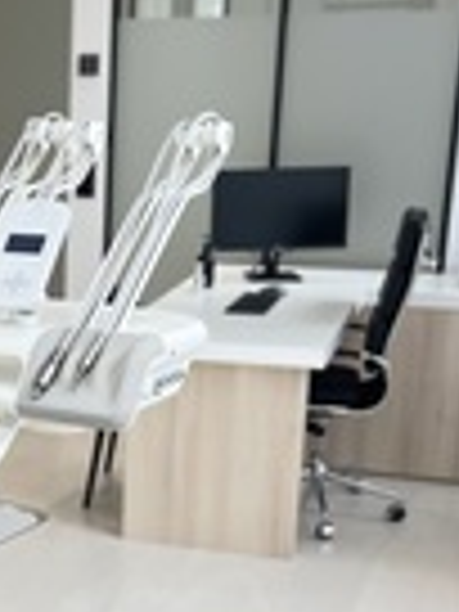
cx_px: -86
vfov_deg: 25.9
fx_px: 1308
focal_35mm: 74
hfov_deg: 18.9
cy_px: 488
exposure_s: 1/100
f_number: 1.5
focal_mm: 5.7
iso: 40
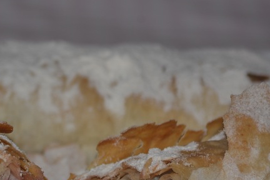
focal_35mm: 555
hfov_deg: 3.7
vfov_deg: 2.5
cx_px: 71
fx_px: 4162
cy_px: 132
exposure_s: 1/100
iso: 100
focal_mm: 200
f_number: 8
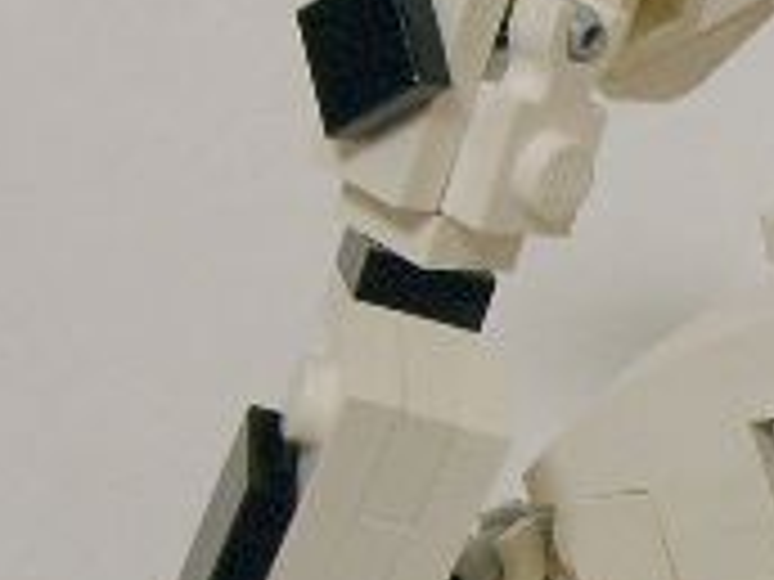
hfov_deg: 13.6
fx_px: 3153
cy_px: 360
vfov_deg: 10.5
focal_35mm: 141
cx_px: 936
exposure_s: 1/21.5
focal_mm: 5.8
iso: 100
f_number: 3.5
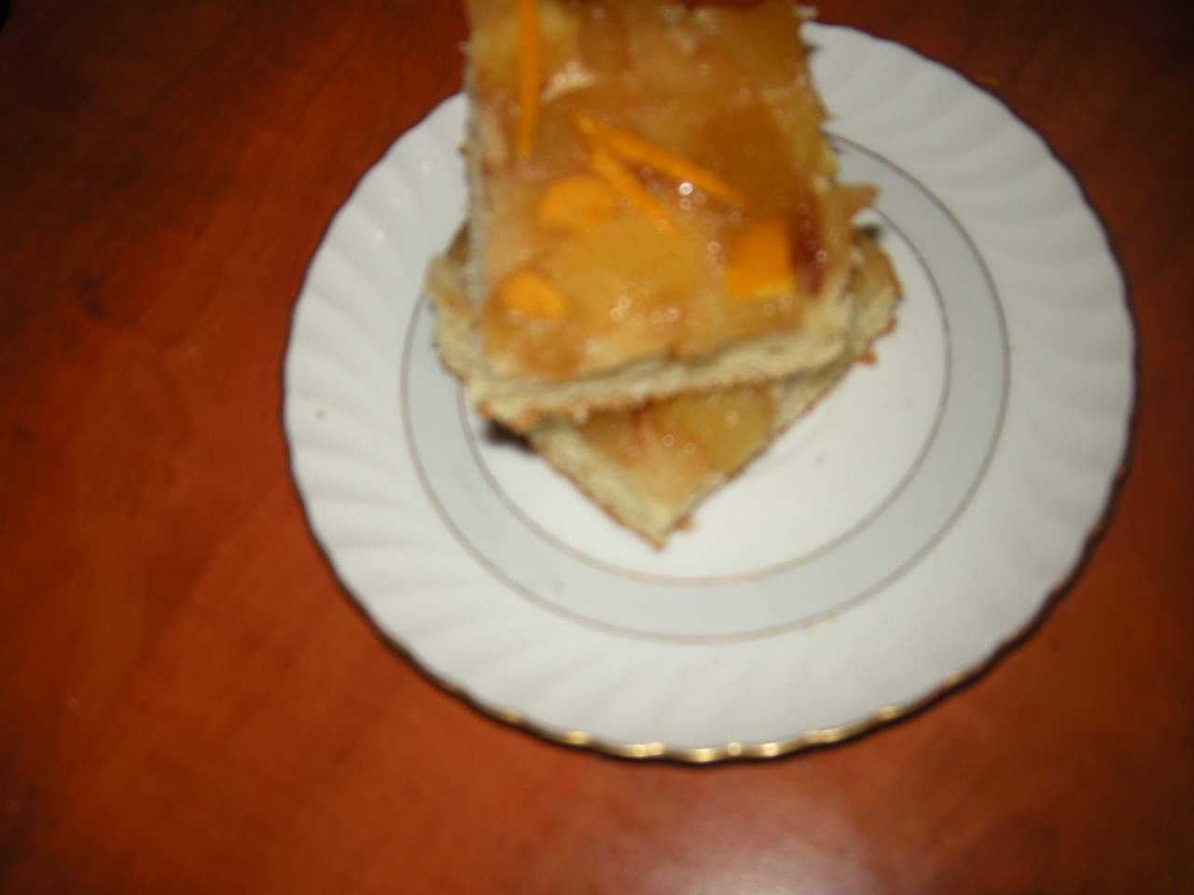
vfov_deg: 40.7
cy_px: 448
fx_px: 1207
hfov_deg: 52.6
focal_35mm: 35
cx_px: 597
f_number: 2.7
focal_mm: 7.5
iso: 64
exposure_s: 1/60
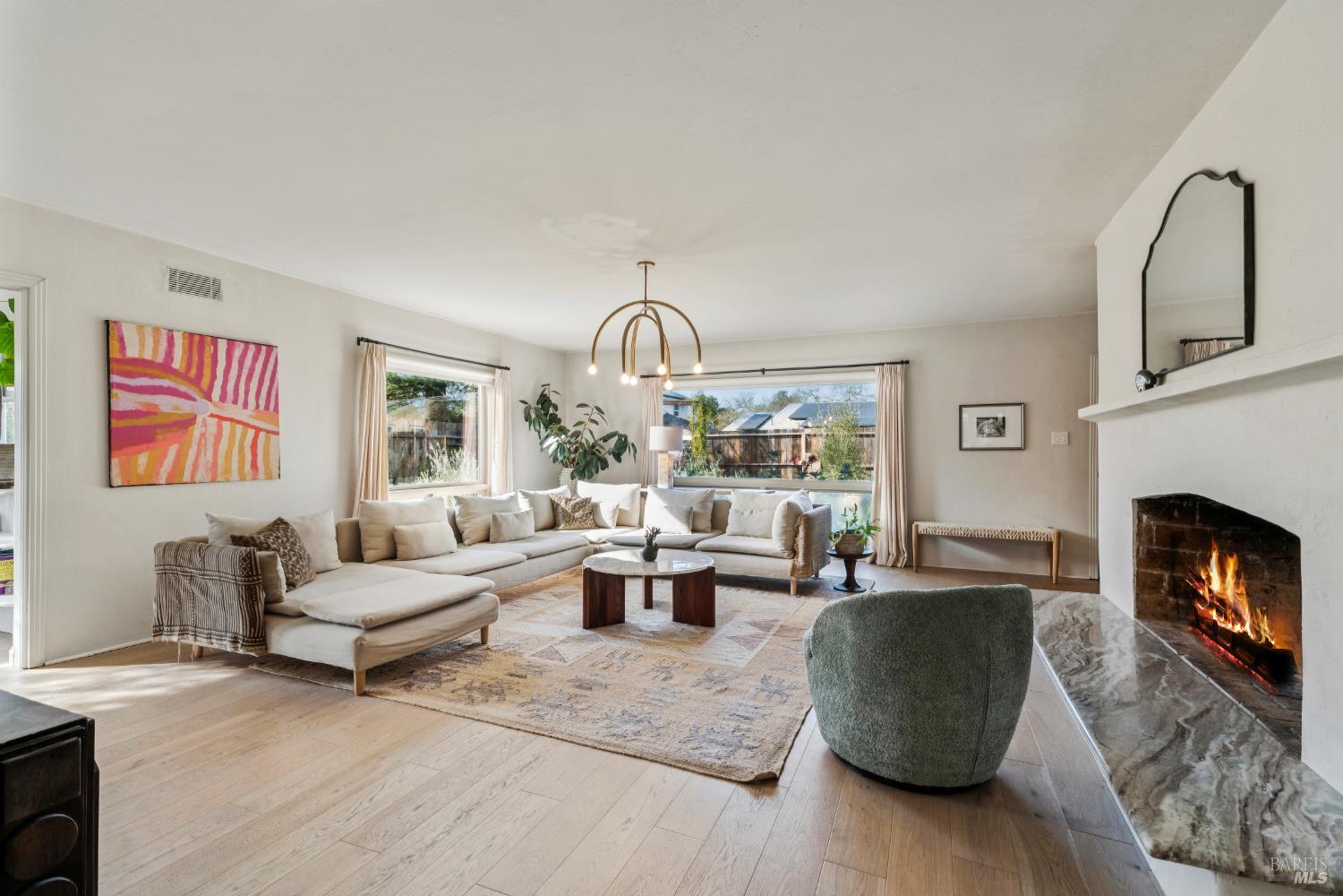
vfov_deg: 73.7
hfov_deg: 96.7
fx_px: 597
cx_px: 672
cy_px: 448
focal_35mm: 16
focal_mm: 16
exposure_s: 1/10
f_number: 11
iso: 320
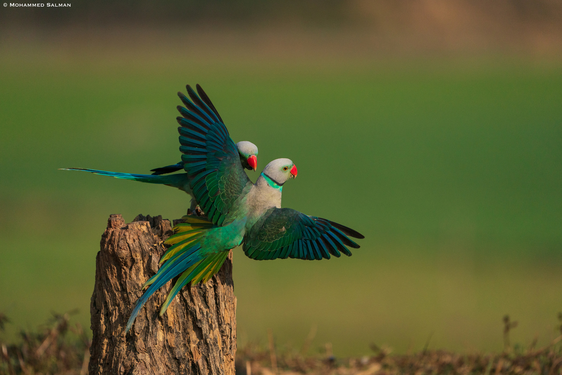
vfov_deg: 2.7
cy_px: 188
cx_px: 281
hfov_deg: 4.1
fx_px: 7805
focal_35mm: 500
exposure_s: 1/6400
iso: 1250
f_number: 6.3
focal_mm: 500
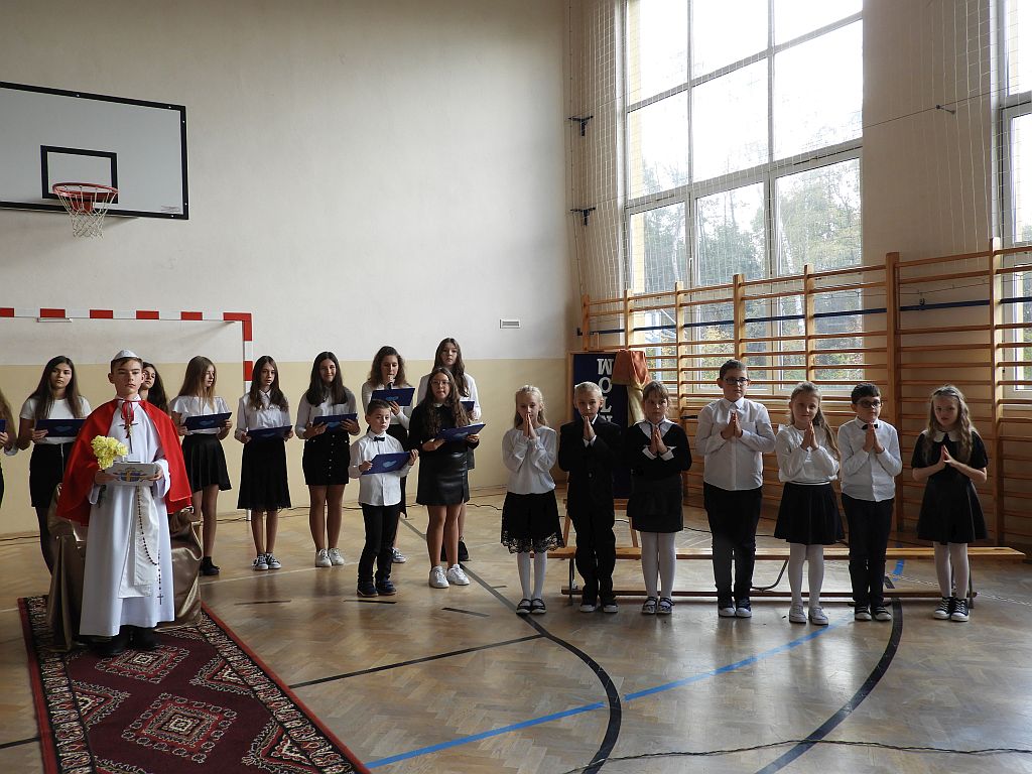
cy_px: 387
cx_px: 516
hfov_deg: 60.0
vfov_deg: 46.8
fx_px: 894
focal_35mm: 30
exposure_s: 1/60
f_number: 3.5
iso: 100
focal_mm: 5.4
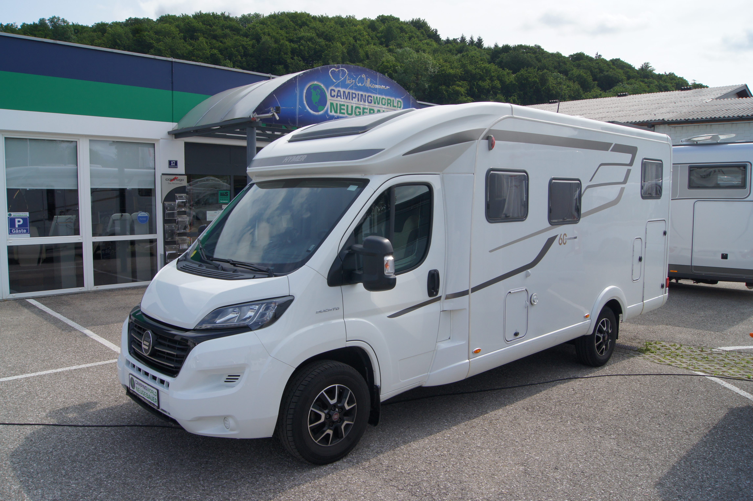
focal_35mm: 27
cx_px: 376
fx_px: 564
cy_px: 250
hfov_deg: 67.4
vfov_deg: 47.9
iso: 200
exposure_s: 1/400
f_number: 10
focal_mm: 18
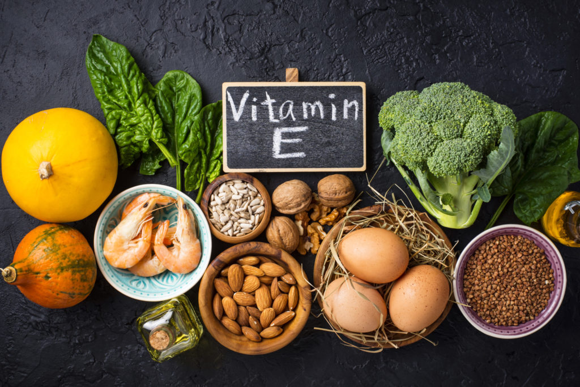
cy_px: 194
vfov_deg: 27.0
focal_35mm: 50
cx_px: 290
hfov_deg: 39.6
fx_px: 806
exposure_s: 1/100
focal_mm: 50
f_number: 9
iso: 100
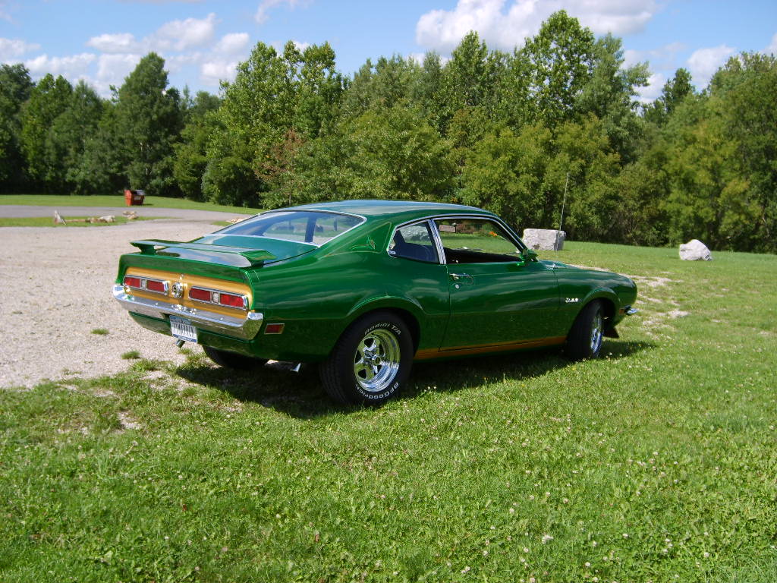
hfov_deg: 52.6
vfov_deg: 40.7
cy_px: 292
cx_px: 388
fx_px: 786
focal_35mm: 35
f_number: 2.8
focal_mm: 5.8
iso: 50
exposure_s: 1/1000
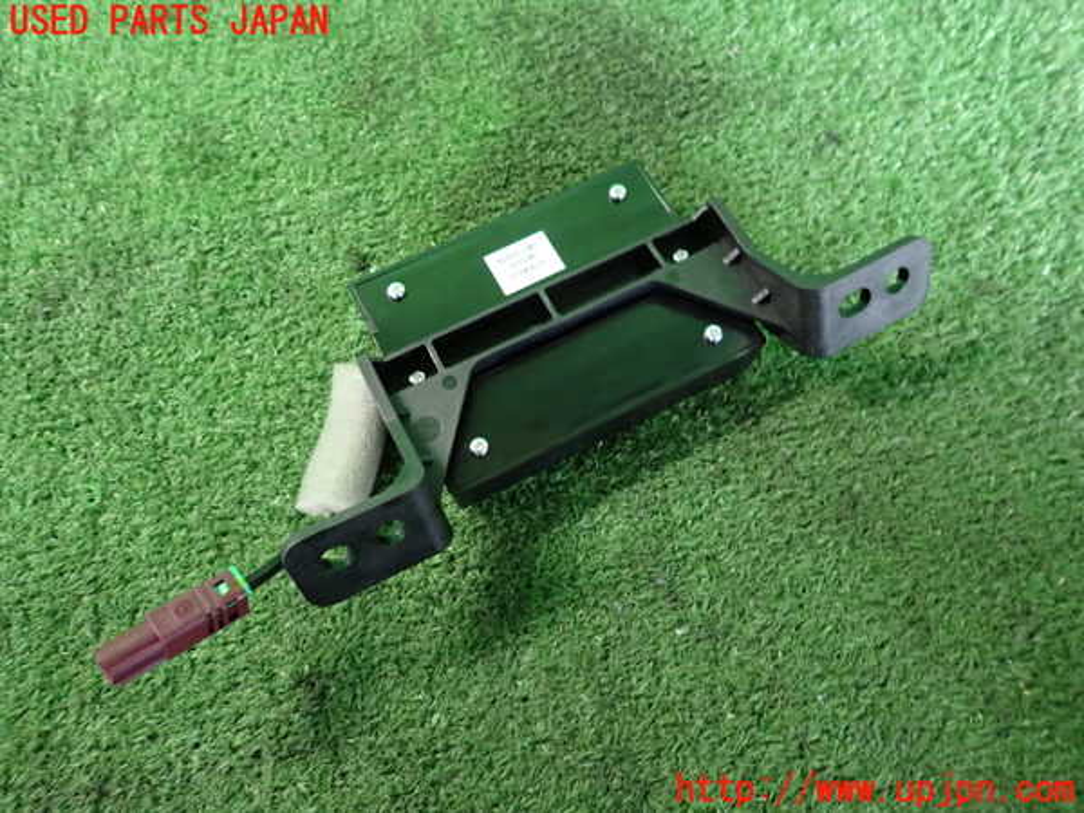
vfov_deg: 54.9
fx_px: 783
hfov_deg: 69.4
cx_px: 542
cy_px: 406
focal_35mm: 25
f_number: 2
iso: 640
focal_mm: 4.5
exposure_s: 1/30
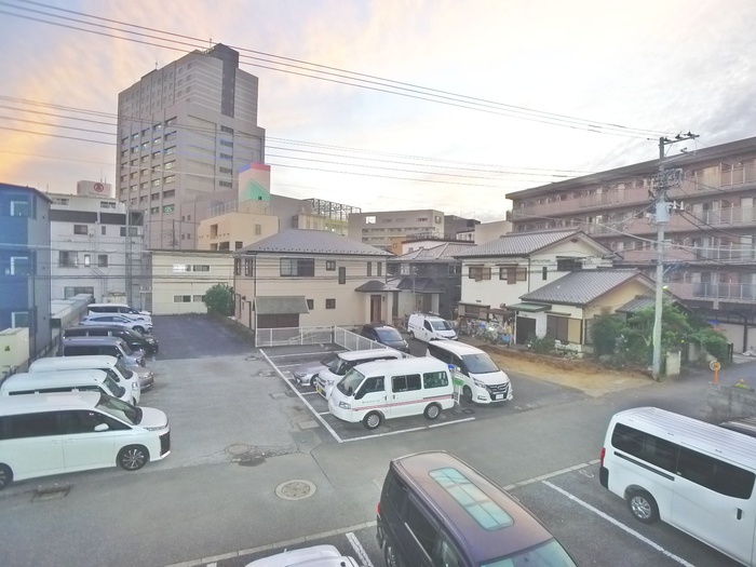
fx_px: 524
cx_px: 378
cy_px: 284
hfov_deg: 71.6
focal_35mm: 24
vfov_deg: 56.8
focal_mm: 5.1
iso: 400
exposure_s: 1/80
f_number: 2
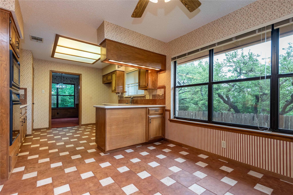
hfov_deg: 93.3
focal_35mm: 17
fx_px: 138
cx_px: 146
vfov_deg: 70.5
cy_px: 98
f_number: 5.6
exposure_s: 1/125
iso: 800
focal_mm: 17
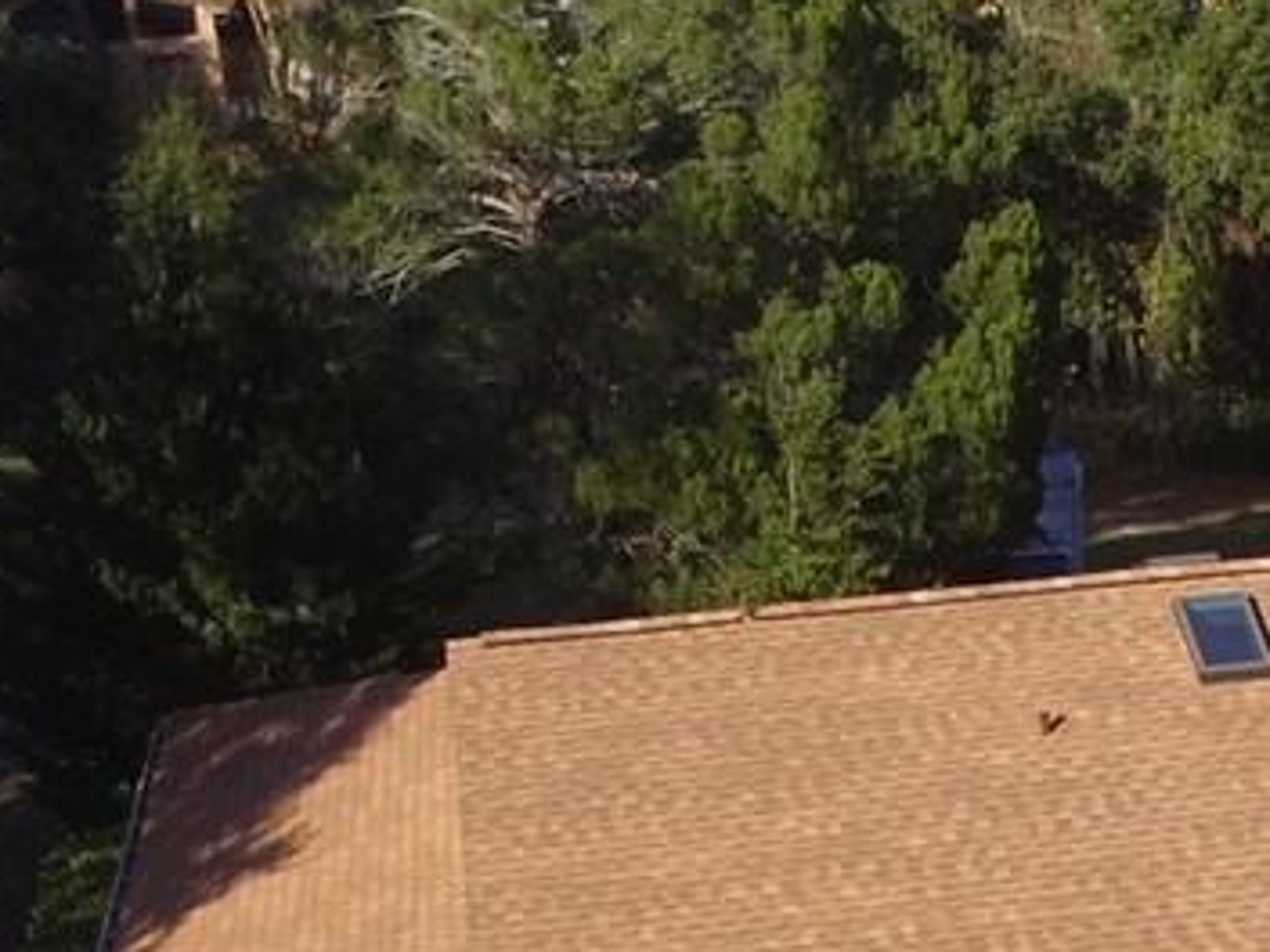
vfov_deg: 15.1
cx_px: 1476
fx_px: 3339
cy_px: 1424
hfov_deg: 20.3
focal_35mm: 91
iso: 100
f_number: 2.8
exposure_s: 1/1167
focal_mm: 3.61
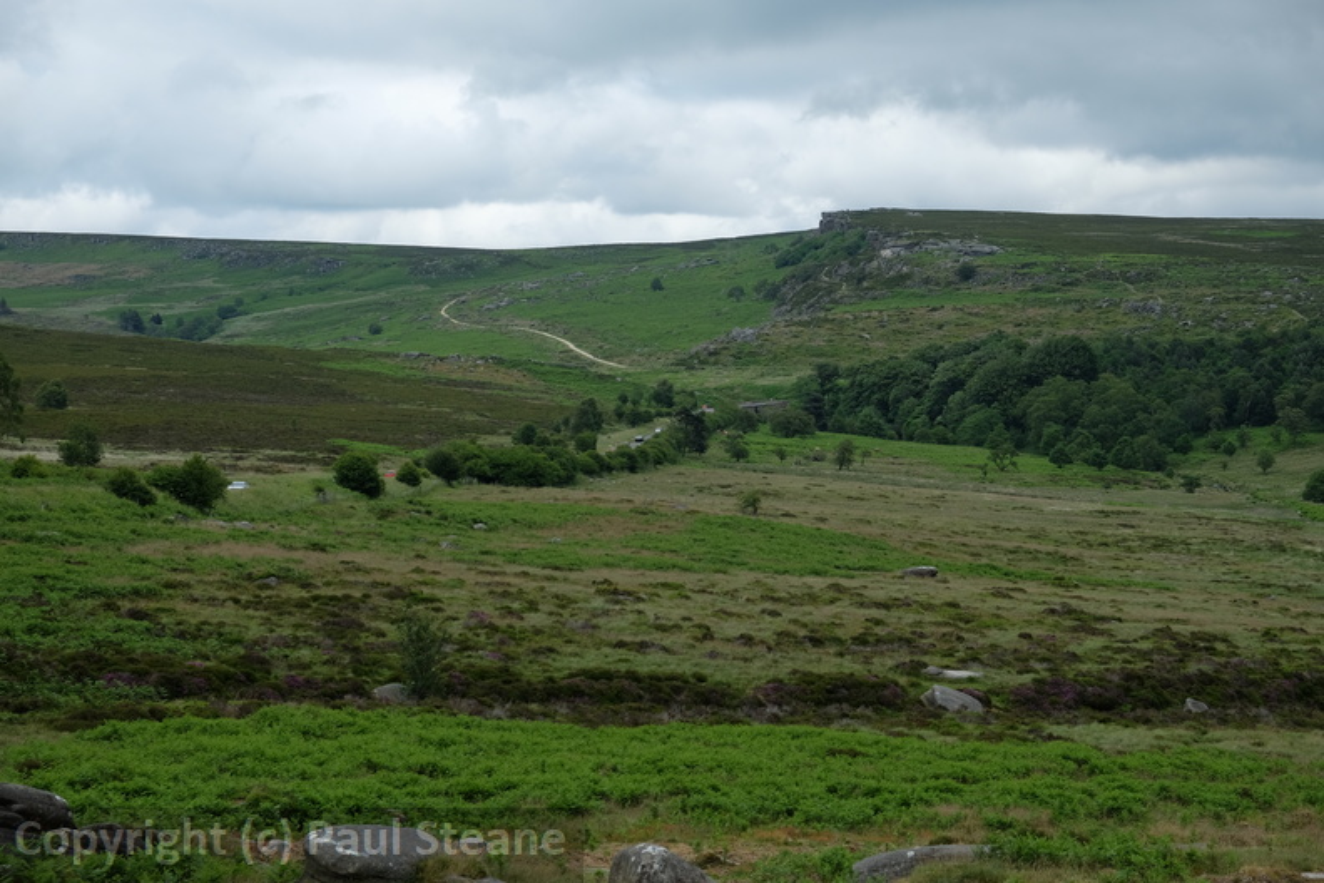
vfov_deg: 16.5
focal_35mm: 83
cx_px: 662
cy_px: 442
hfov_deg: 24.5
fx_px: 3052
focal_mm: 55
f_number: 6.4
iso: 200
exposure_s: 1/400
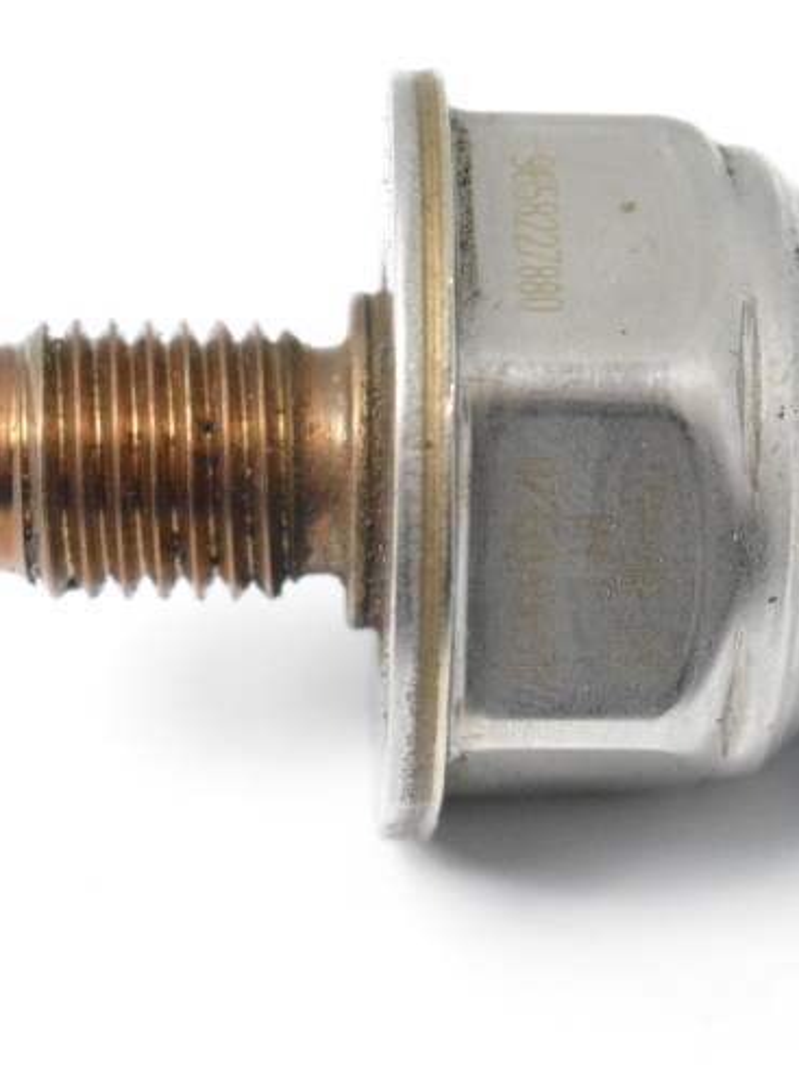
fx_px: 5107
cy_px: 433
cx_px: 642
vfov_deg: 11.9
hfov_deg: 8.9
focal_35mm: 166
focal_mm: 55
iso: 6400
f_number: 10
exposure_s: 1/400
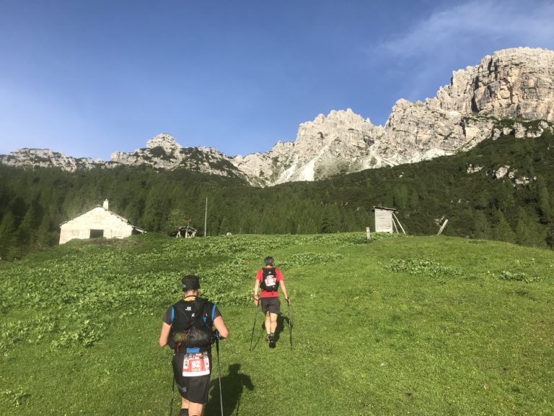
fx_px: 448
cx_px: 277
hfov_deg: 63.4
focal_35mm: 28
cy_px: 208
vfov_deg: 49.7
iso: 20
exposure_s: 1/1709
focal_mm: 3.99
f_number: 1.8
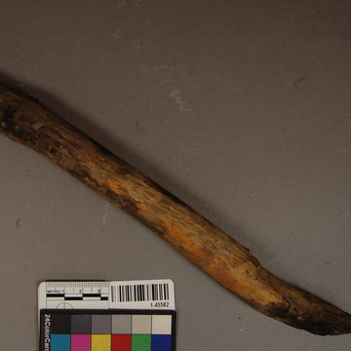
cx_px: 110
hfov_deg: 37.3
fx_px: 512
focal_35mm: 45
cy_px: 176
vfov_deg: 37.8
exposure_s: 1/25
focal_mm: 23
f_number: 14
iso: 200
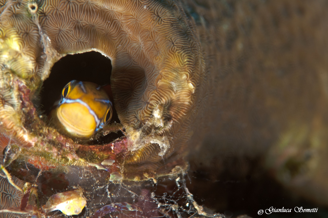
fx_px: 1433
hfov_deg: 13.1
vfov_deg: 8.7
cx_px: 164
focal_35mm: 158
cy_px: 109
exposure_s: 1/160
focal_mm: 105
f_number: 14
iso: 100
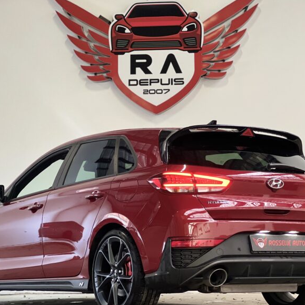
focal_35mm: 94
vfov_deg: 18.5
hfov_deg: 18.5
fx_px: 937
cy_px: 156
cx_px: 150
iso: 400
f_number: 2.8
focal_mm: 9
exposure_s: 1/33
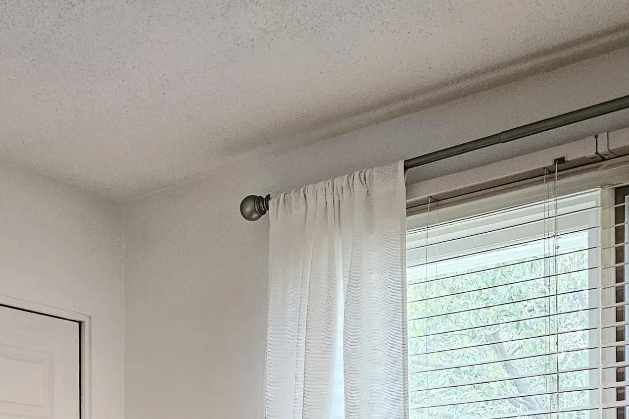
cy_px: 534
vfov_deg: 21.0
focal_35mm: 59
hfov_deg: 33.2
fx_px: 1031
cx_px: 144
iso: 200
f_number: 1.7
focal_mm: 6.3
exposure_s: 1/120
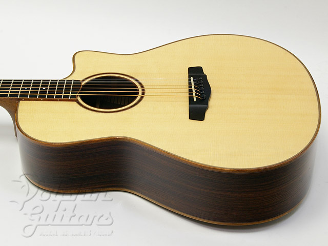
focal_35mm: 67
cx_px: 164
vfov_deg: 21.9
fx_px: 635
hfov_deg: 29.0
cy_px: 123
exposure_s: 1
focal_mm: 45
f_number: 16
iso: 400
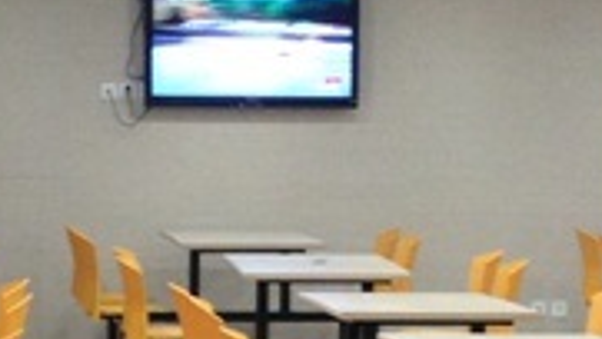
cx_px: 273
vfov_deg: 6.0
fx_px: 3242
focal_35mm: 203
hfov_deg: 10.6
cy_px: 276
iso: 125
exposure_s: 1/20
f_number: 2.4
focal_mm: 4.13
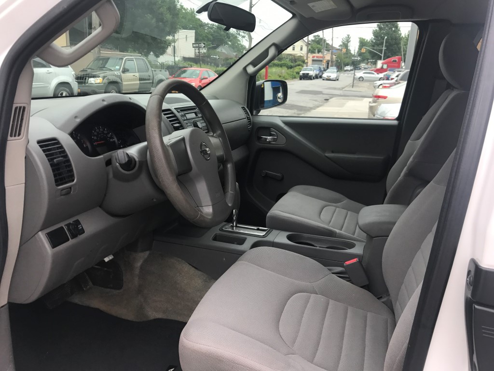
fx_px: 400
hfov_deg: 63.4
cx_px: 247
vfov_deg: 49.7
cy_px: 186
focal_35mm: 28
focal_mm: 3.99
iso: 20
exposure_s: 1/336
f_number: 1.8
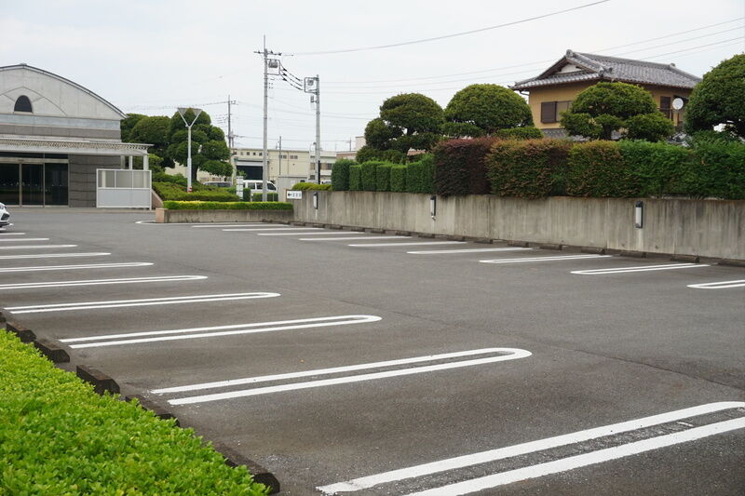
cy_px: 248
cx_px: 372
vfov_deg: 31.9
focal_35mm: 42
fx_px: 869
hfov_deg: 46.4
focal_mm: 28
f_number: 8
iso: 400
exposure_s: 1/125
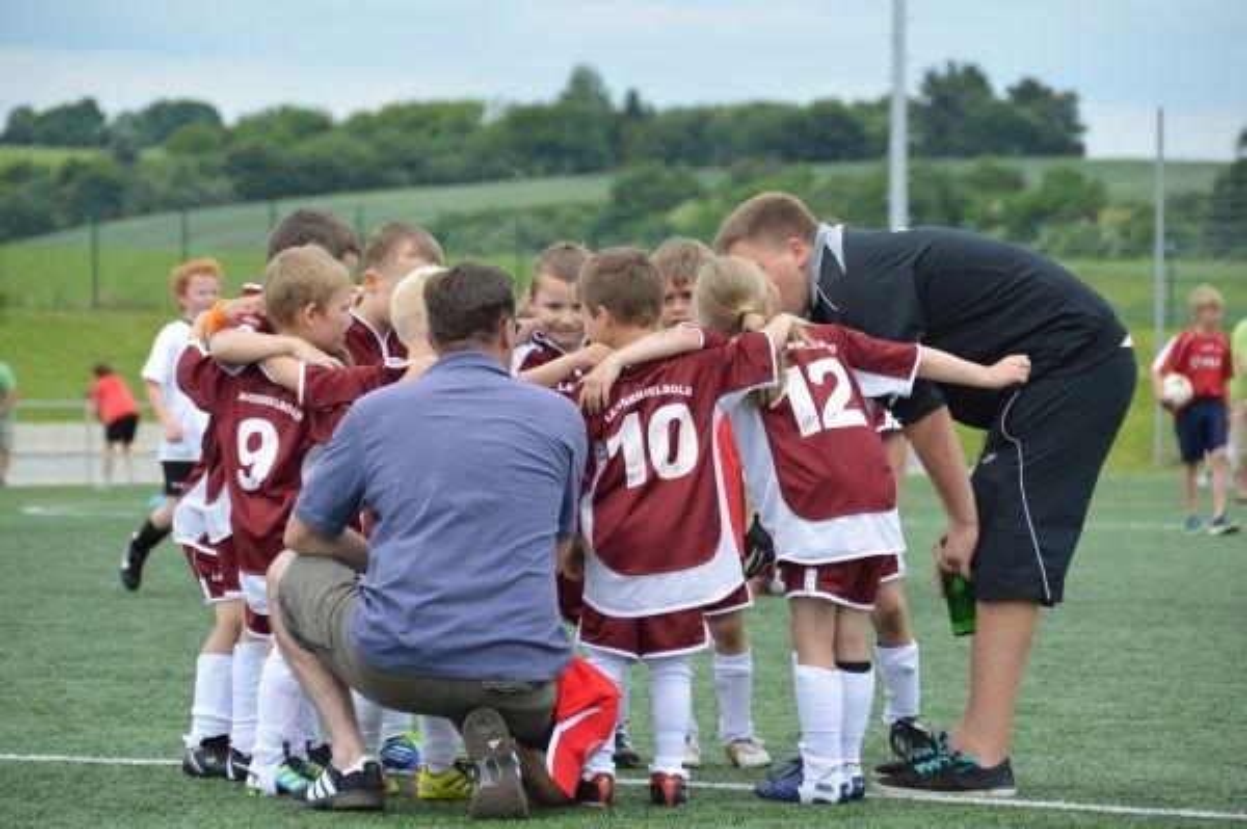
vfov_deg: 7.0
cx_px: 624
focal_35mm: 195
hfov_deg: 10.6
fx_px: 6749
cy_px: 414
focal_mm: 130
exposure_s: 1/800
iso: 400
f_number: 5.6
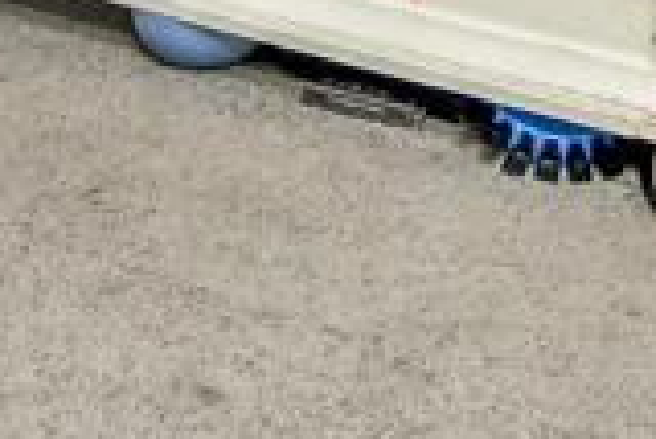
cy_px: -880
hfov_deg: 21.2
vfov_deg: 10.3
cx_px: 394
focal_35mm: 96
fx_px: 1751
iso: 320
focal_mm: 10
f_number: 5
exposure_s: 1/160
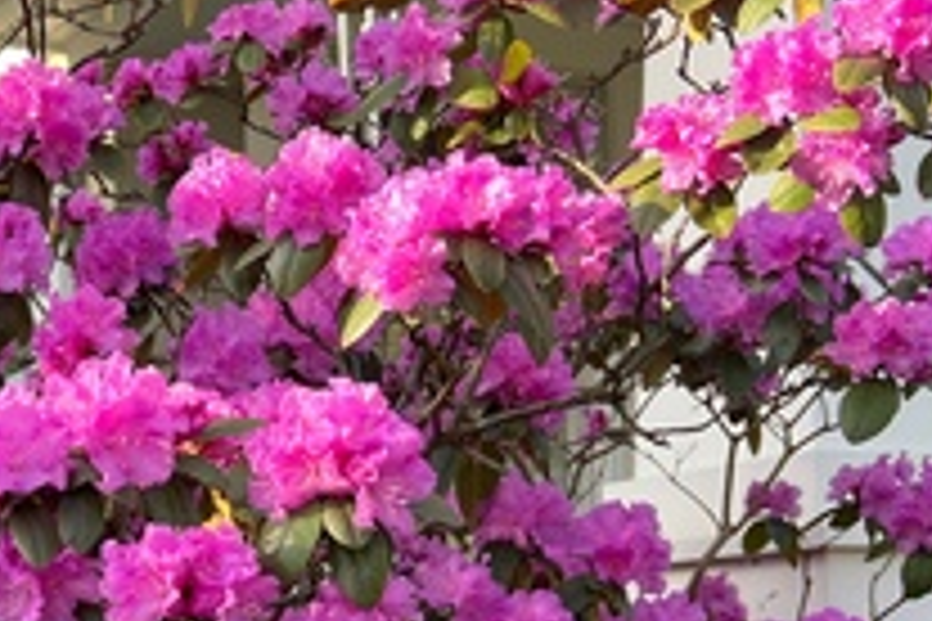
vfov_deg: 19.8
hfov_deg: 28.4
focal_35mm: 67
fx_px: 1734
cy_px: 598
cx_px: 23
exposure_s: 1/404
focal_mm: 5.7
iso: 50
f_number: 1.5
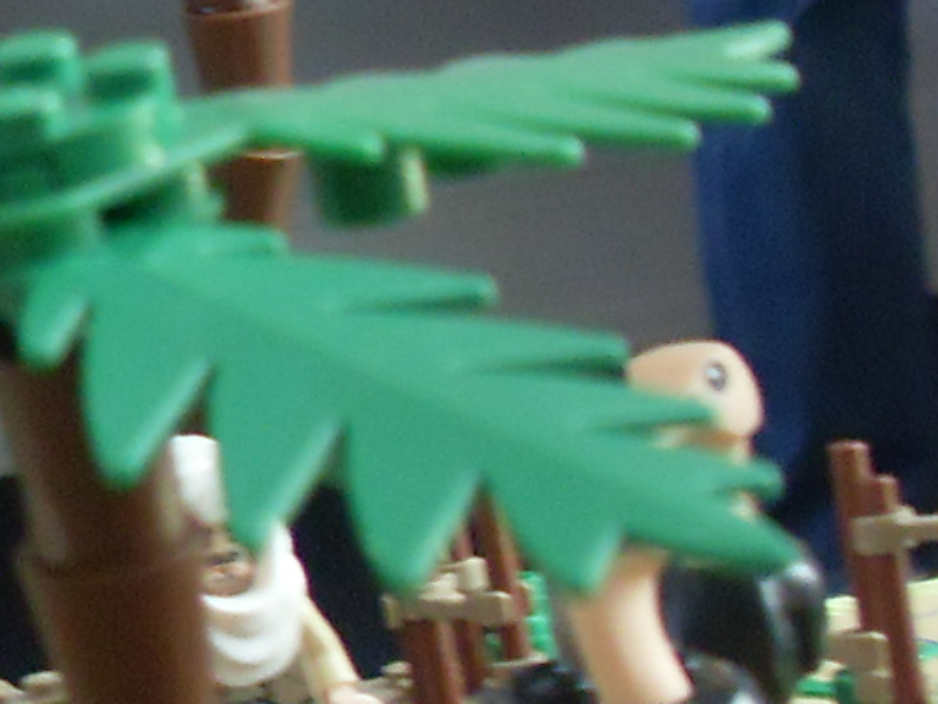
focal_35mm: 180
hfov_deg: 10.9
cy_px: 257
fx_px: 4879
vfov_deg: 8.2
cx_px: 977
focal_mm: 6.3
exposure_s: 1/20
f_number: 2.8
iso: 200
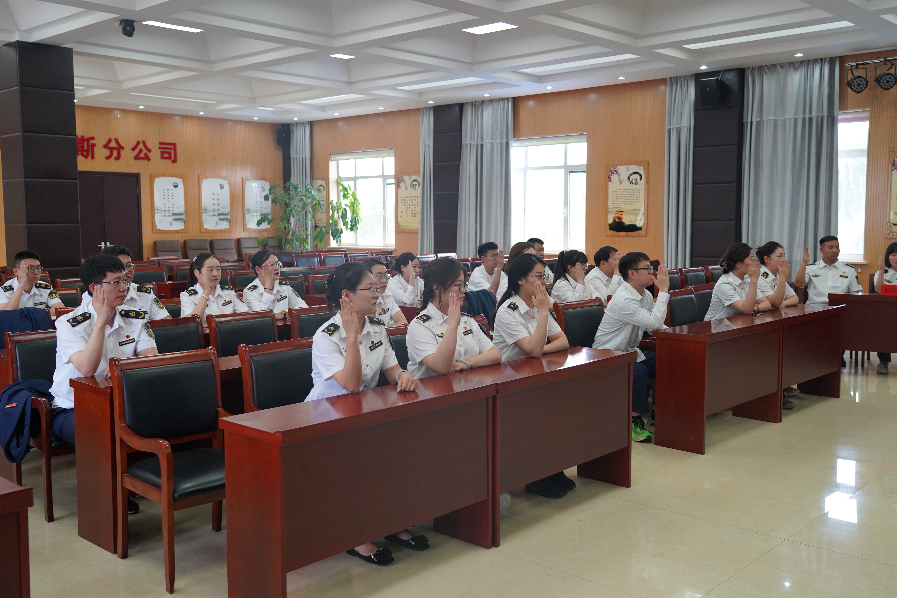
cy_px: 299
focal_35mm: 34
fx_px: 847
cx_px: 448
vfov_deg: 38.9
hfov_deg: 55.8
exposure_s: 1/160
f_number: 4
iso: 1600
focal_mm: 34
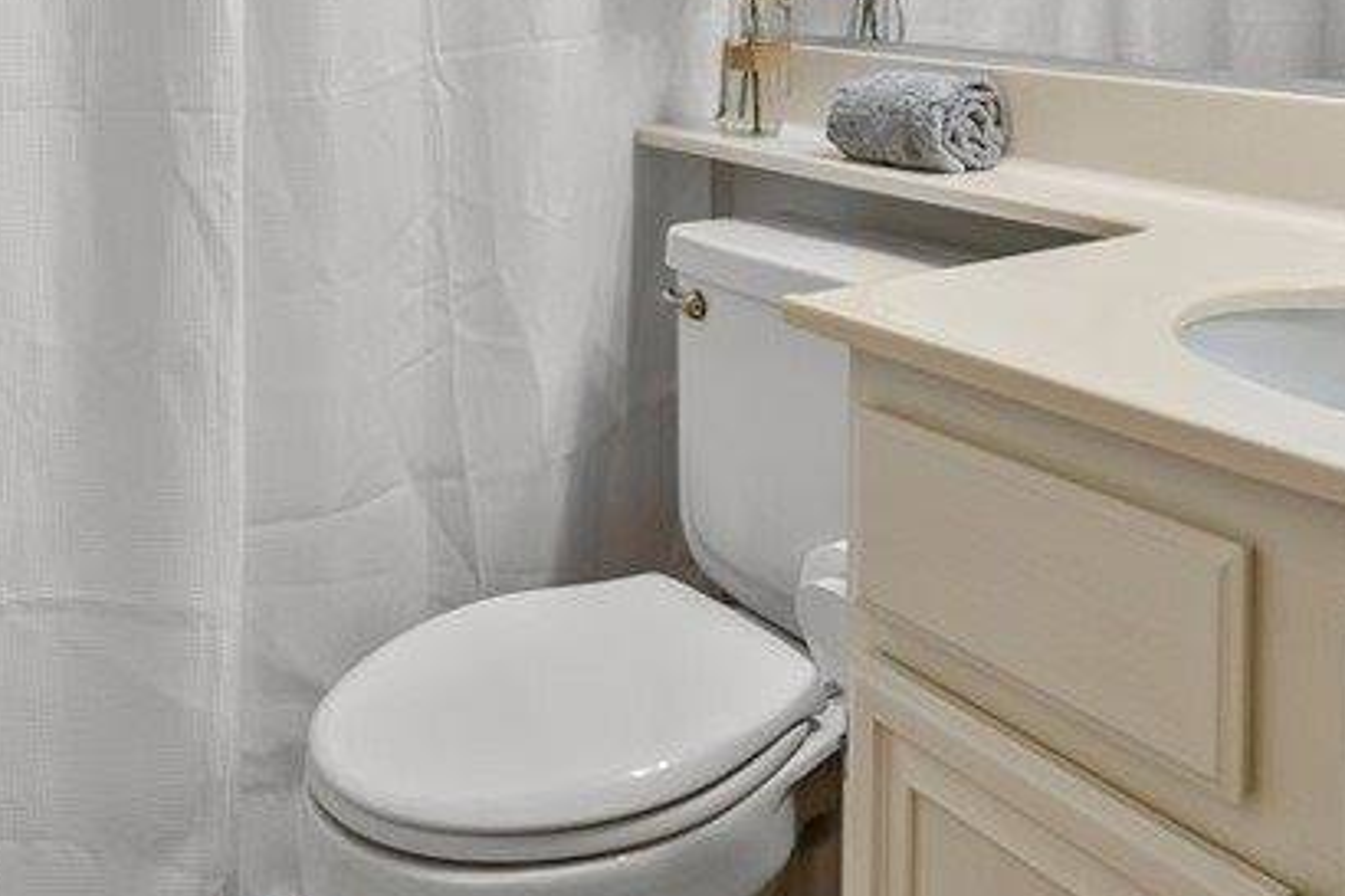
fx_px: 1494
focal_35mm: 40
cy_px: -31
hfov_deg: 48.5
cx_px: 682
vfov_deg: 30.6
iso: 250
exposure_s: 1/13
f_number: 9
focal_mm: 16
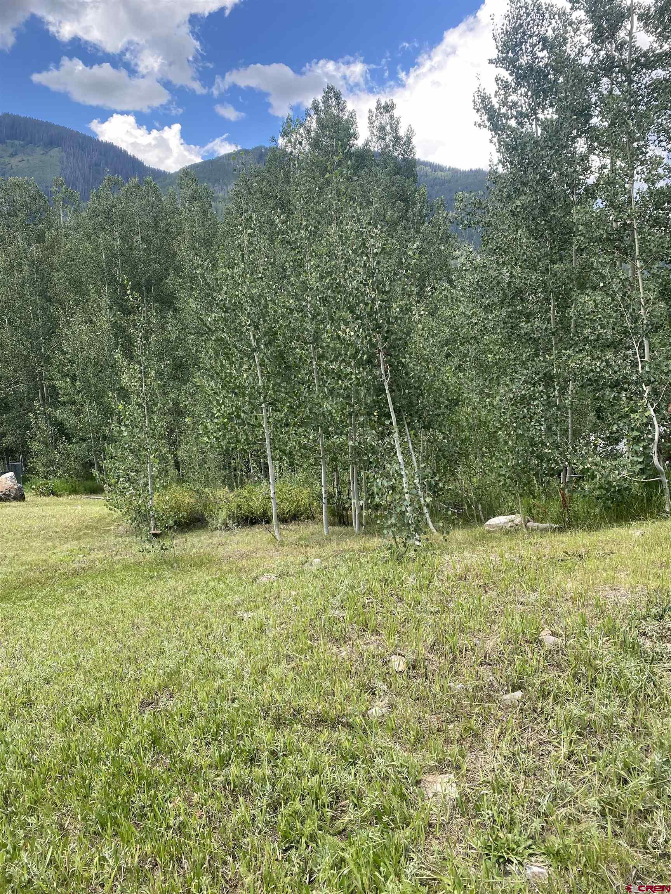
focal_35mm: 26
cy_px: 447
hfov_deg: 53.1
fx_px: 672
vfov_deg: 67.3
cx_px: 336
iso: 32
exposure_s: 1/546
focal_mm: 4.25
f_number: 1.8
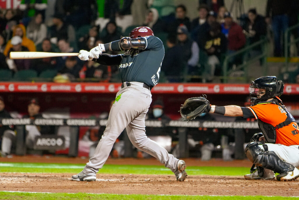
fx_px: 1661
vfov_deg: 6.9
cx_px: 150
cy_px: 100
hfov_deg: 10.3
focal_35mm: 200
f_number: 2.8
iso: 4000
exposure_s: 1/1250
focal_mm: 200
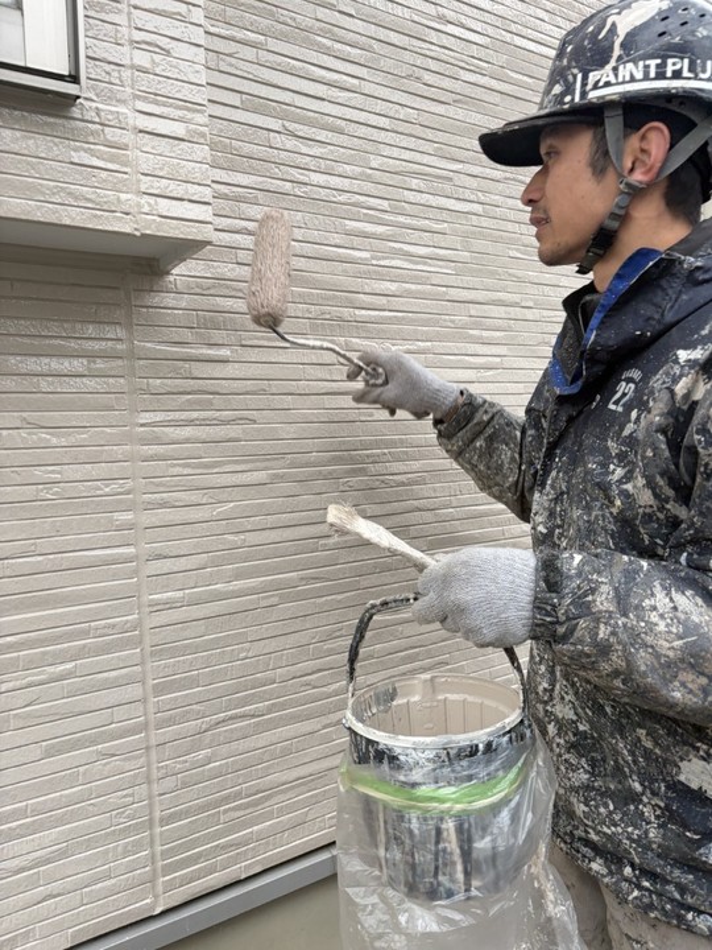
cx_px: 356
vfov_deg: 67.3
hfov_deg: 53.1
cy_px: 475
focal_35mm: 26
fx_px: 713
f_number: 1.6
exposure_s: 1/121
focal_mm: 5.96
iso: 64
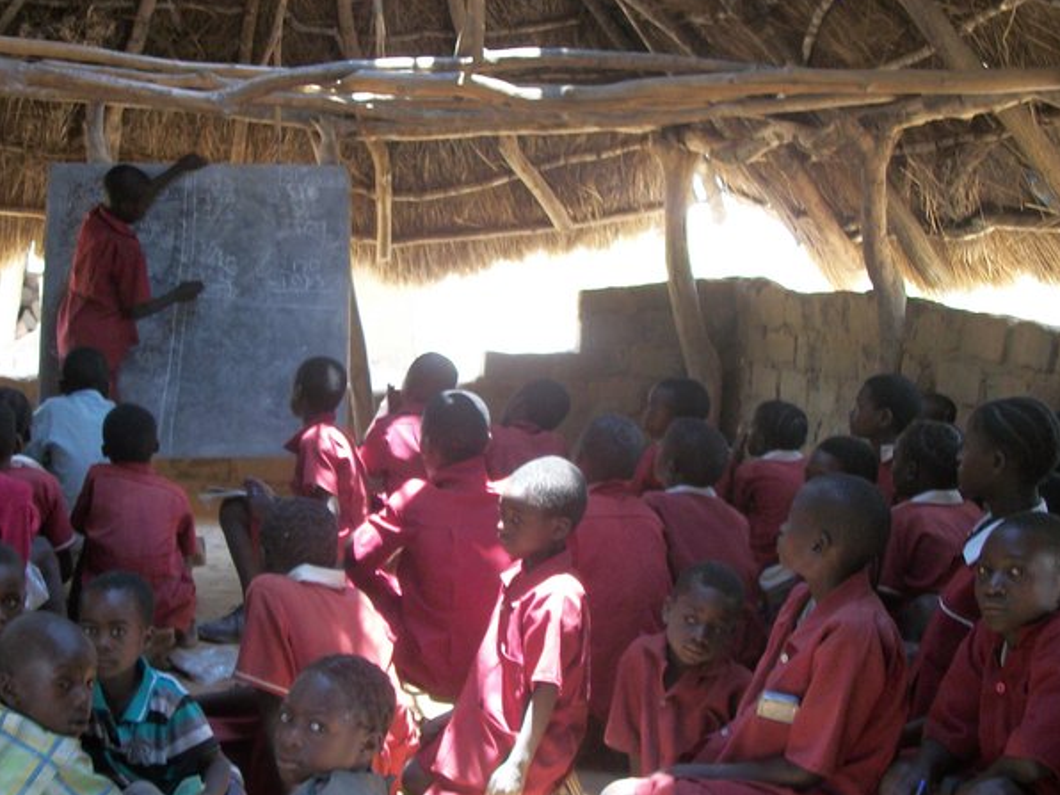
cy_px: 496
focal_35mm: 55
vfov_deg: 26.5
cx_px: 395
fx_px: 1684
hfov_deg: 34.7
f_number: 2.9
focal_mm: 5.7
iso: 80
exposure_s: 1/80
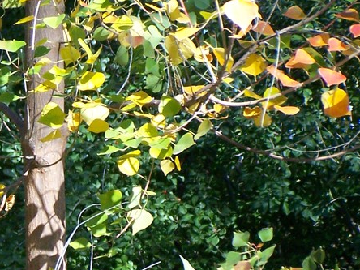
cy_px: 343
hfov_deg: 5.3
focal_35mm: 369
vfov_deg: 4.0
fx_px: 3838
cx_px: -108
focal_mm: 21.2
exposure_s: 1/640
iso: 200
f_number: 3.2
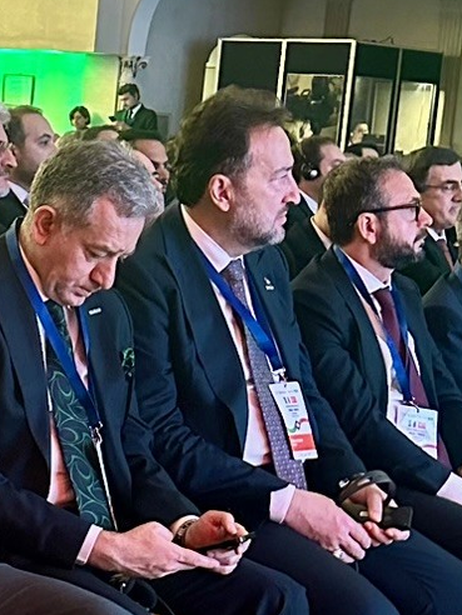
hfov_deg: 14.5
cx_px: -35
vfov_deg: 19.6
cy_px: 389
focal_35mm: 100
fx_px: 1780
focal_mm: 6.86
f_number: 1.78
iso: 1000
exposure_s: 1/51
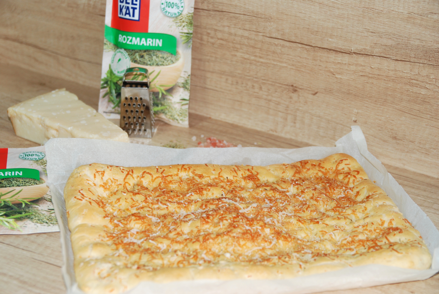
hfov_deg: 29.2
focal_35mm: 69
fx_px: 842
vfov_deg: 19.8
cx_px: 220
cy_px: 147
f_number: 3.5
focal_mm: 46
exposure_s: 1/60
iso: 250
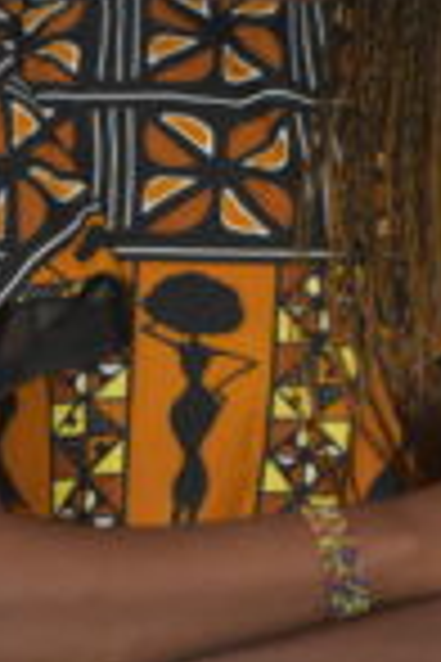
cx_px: 266
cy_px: 230
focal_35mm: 174
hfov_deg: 7.9
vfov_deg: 11.8
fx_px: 3197
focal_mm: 38
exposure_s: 1/60
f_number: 4.8
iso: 2800
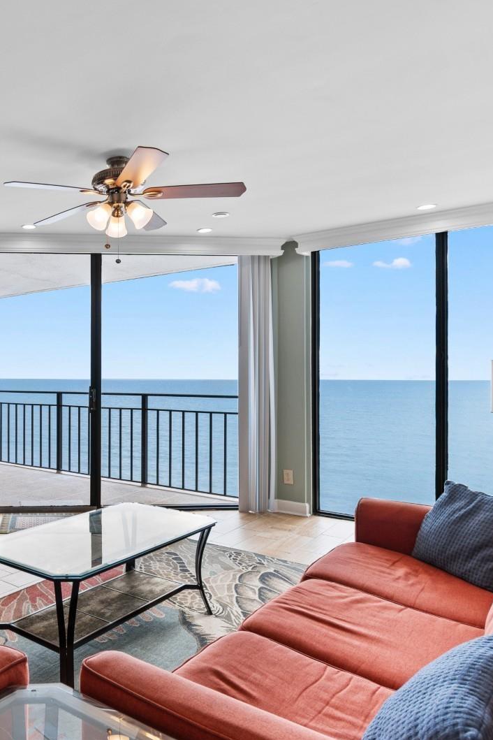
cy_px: 365
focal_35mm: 26
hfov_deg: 44.6
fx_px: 534
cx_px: 41
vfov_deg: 69.4
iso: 100
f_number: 4.8
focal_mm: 11.5
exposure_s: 1/40
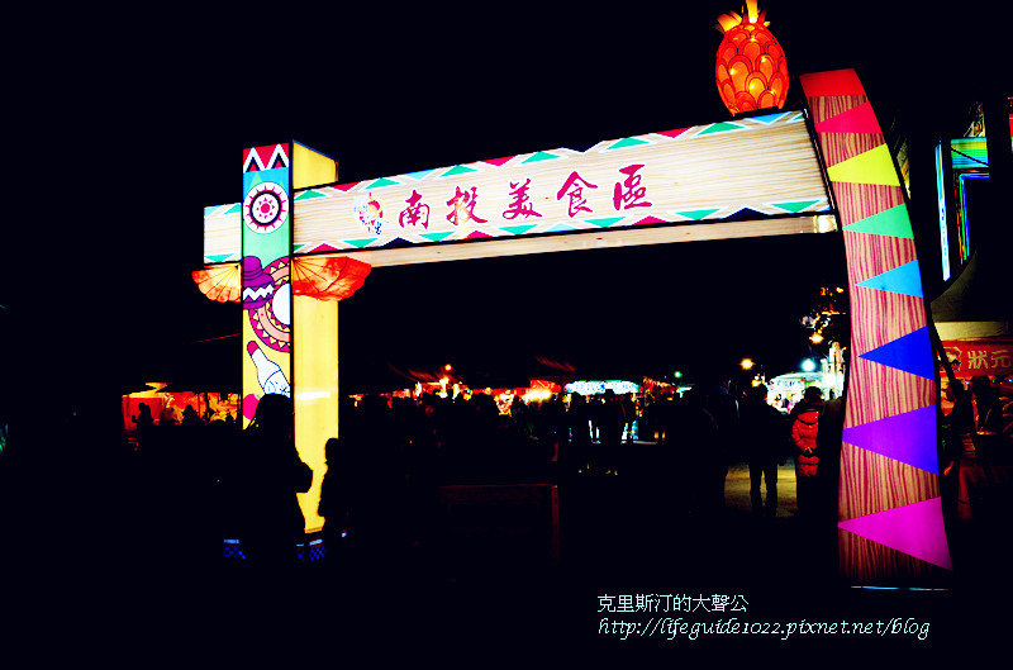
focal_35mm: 33
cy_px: 335
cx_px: 506
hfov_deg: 57.3
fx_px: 926
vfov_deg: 39.8
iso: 400
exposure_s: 1/20
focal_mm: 22
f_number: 8
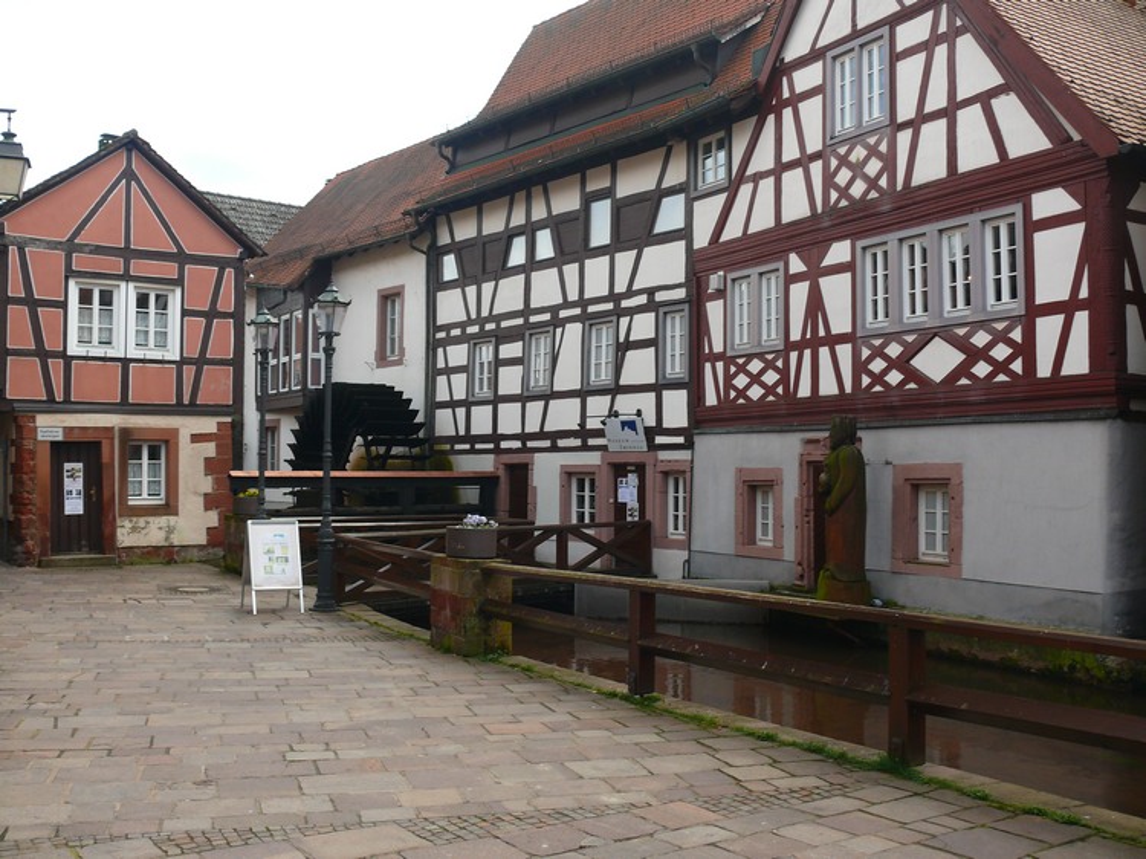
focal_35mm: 35
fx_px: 1158
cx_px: 573
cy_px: 430
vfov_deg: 40.7
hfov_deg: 52.6
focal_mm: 7.4
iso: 100
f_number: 3.6
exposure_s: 1/100
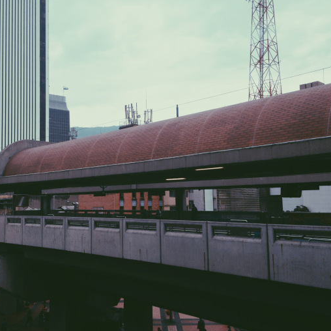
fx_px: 433
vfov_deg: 41.9
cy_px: 169
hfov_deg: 41.4
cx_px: 114
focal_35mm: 40
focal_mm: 4.12
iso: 50
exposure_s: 1/919
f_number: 2.4
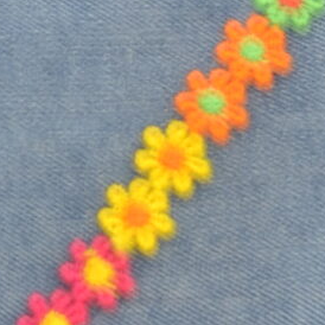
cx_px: 53
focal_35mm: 262
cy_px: -157
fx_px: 2783
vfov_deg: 6.6
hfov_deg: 6.7
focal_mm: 22
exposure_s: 1/3
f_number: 3.8
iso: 100
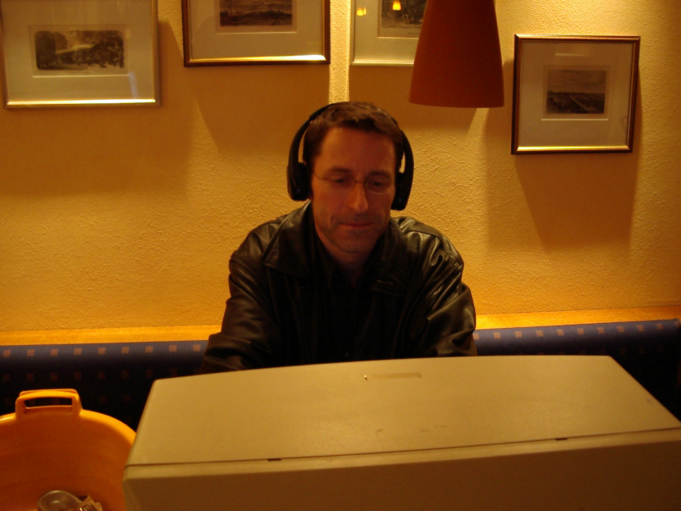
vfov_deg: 37.7
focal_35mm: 38
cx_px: 340
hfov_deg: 49.0
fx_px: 748
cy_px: 256
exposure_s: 1/5
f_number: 2.6
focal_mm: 5.8
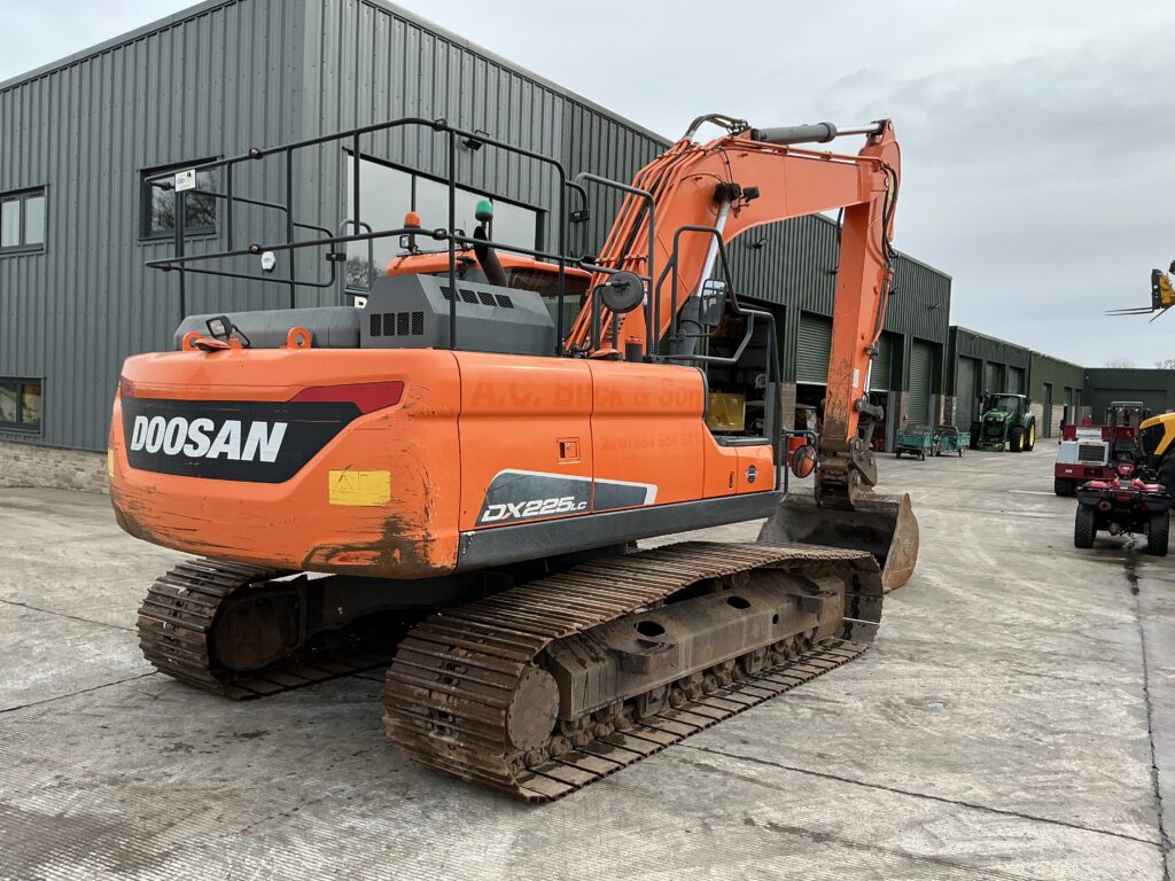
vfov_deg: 49.7
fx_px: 950
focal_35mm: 28
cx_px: 588
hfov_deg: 63.4
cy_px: 440
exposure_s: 1/574
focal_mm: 3
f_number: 1.8
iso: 25
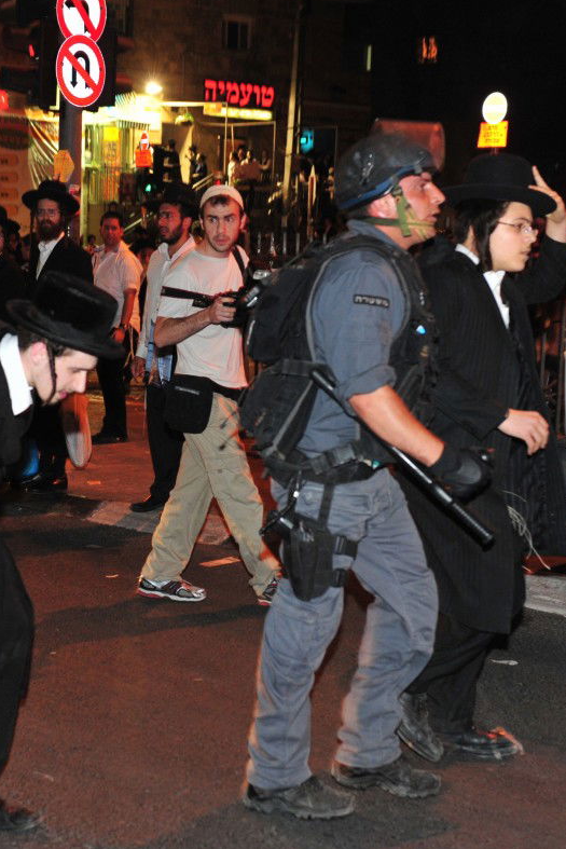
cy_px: 423
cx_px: 160
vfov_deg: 30.1
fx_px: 1579
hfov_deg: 20.2
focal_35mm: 67
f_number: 4
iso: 1600
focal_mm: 44
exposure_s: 1/80
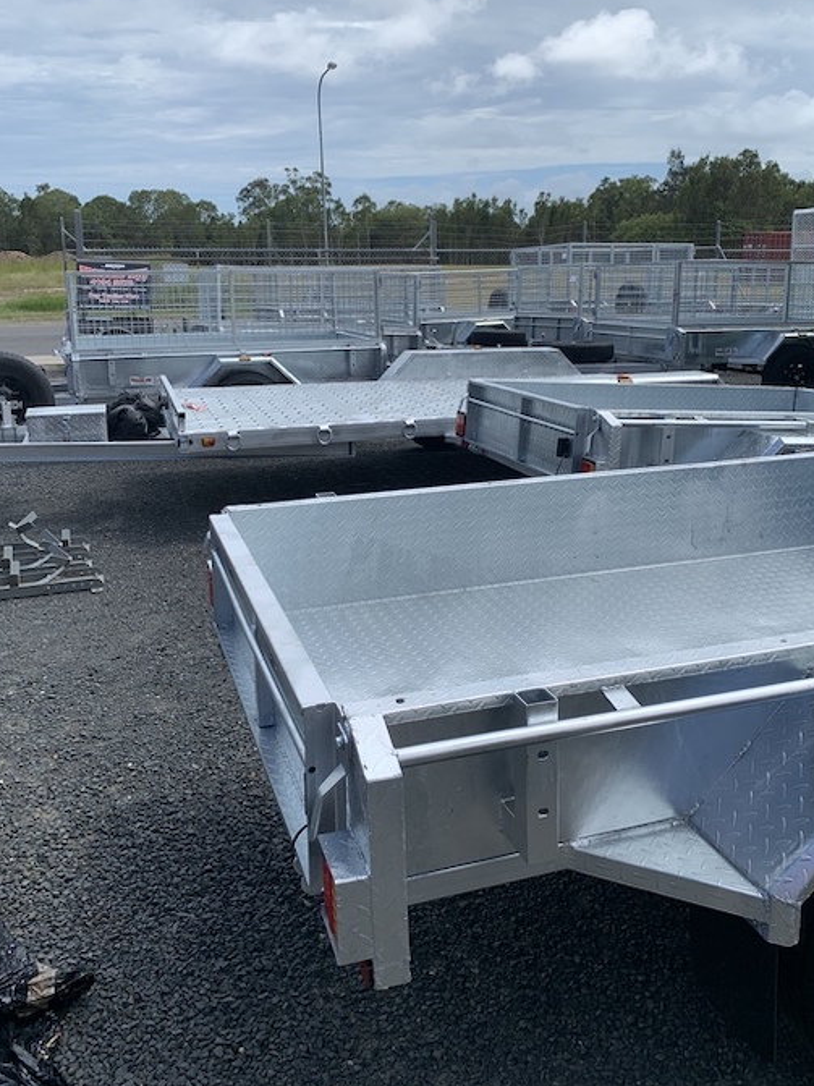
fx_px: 972
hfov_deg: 45.4
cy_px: 494
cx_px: 434
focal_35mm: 31
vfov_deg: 58.3
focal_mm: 4.25
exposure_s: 1/3401
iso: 25
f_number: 1.8
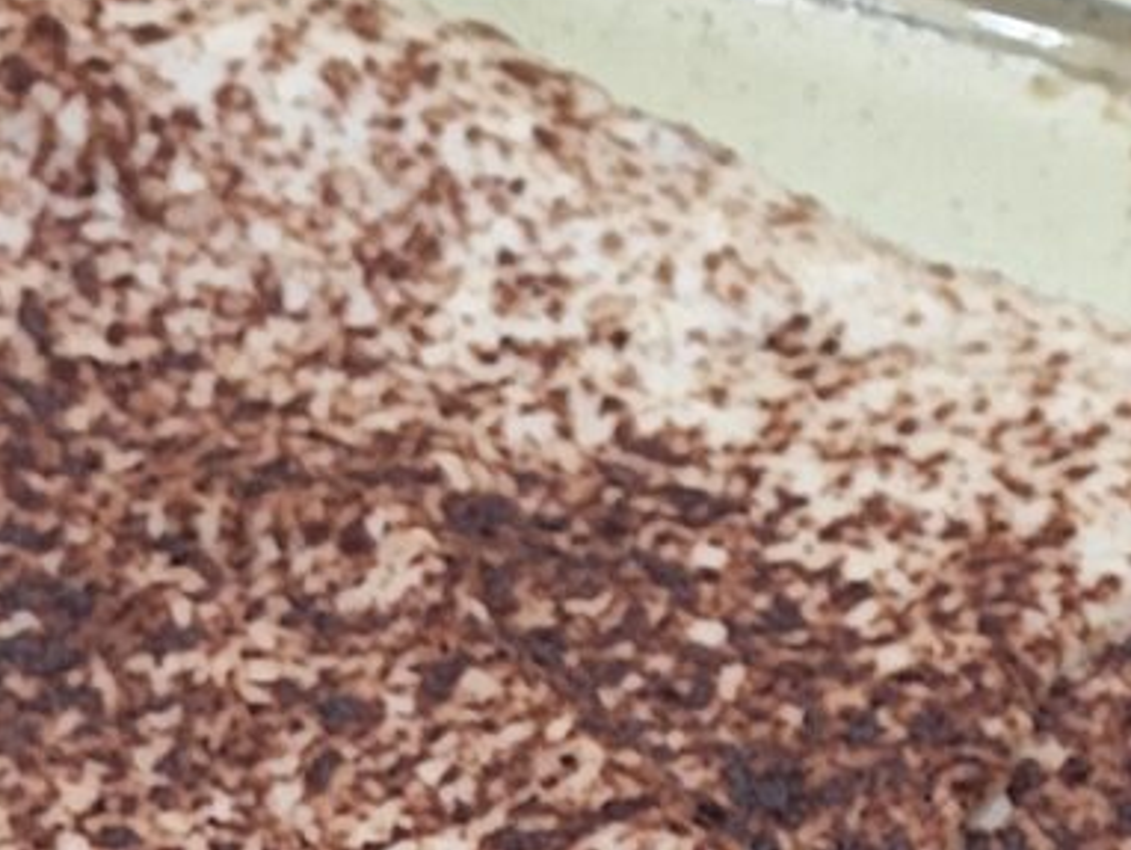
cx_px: -1424
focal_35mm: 402
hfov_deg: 4.8
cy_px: 2038
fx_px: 13143
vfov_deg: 3.6
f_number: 2
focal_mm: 9
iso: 100
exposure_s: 1/100
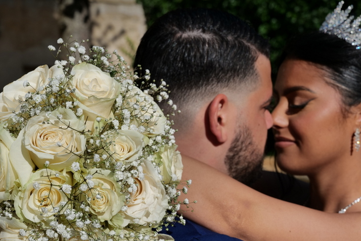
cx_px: 210
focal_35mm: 69
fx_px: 692
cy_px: 157
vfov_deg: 19.7
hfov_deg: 29.2
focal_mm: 42
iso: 100
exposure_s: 1/800
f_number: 7.1
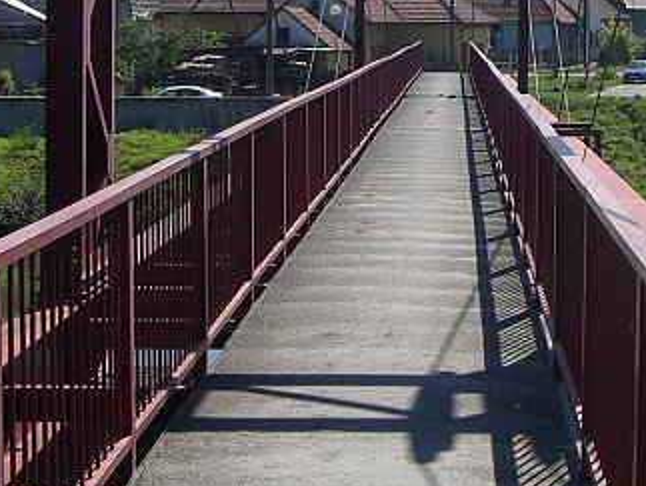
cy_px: 22
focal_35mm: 94
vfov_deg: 15.5
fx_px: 1756
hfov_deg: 20.4
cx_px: 584
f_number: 4.4
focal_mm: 6.3
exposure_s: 1/800
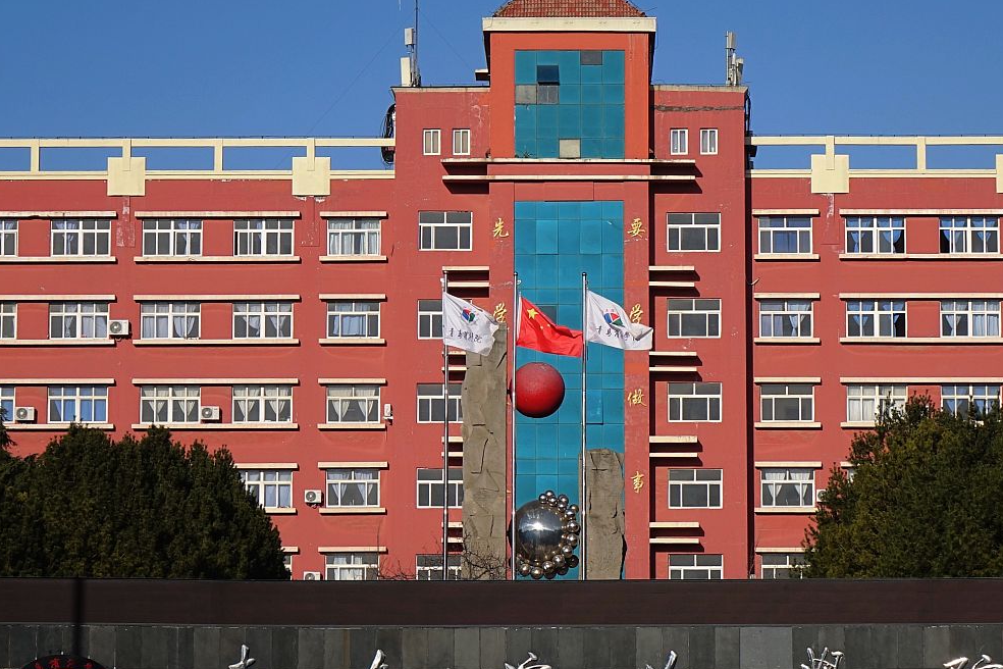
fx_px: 3092
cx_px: 551
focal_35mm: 111
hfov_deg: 18.4
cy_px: 355
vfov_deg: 12.3
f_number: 5
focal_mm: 33.41
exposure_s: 1/800
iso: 100
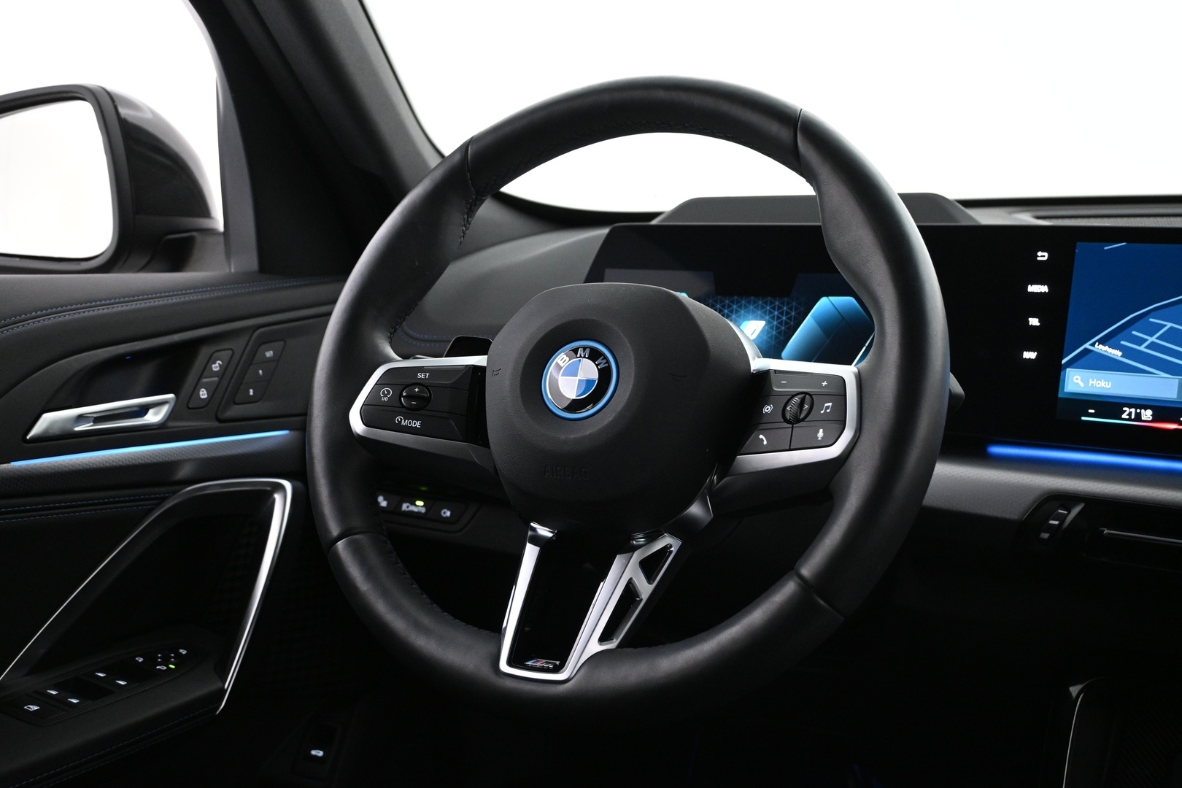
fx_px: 1207
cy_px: 394
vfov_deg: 36.2
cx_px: 591
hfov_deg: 52.2
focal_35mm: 37
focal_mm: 24.5
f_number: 4.2
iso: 1600
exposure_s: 1/25
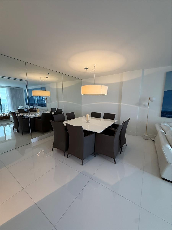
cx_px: 86
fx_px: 93
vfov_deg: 102.1
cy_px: 115
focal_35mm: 14
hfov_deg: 85.7
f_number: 2.2
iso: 250
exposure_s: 1/60
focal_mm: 2.22
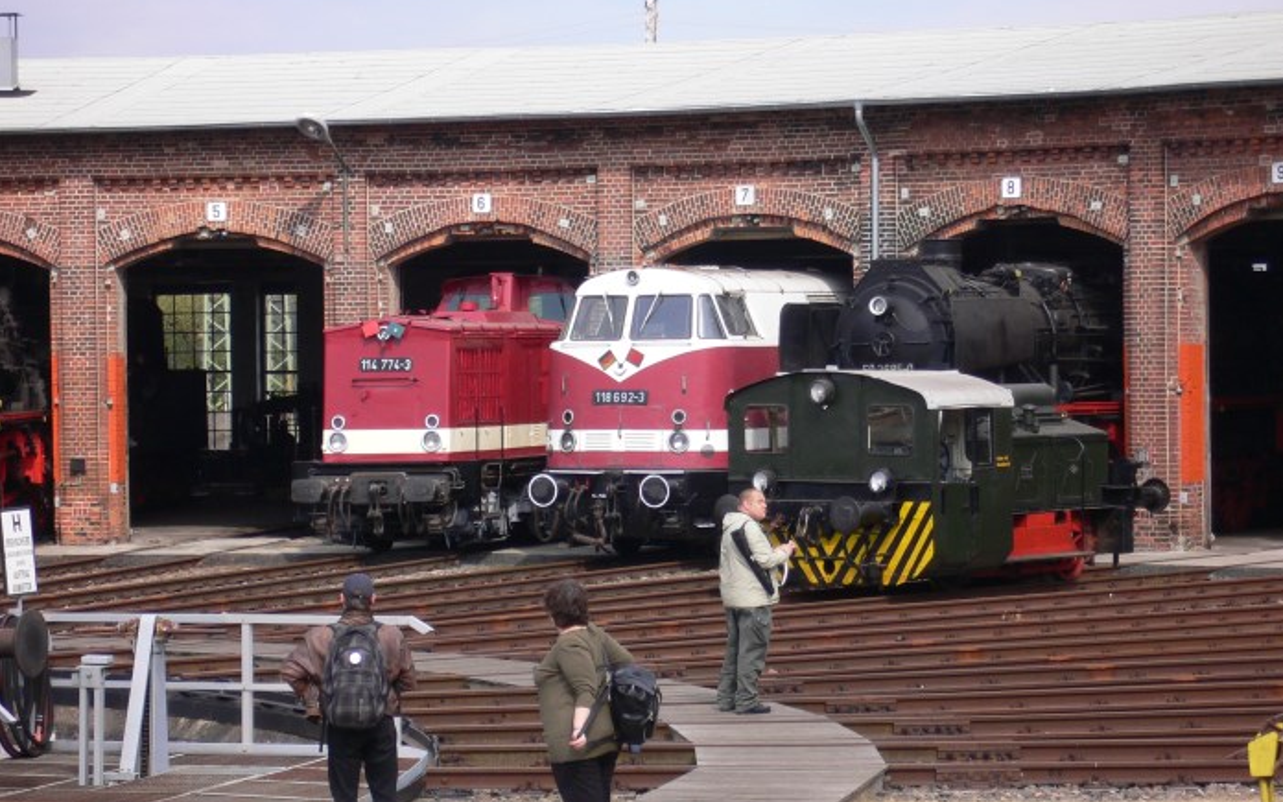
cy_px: 401
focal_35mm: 112
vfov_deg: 11.7
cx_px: 643
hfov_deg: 18.6
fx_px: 3916
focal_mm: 17.4
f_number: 5
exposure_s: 1/250
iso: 100
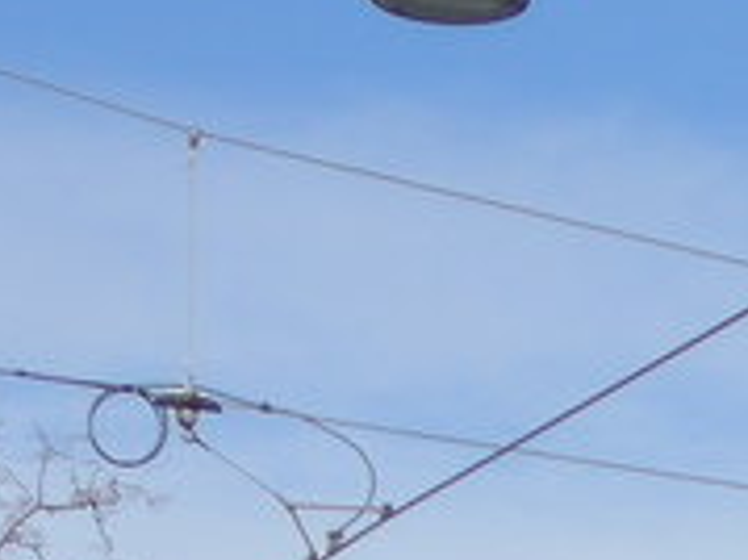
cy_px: 1830
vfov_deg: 4.6
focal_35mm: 308
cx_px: 1492
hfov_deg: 6.3
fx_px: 6651
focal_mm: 9.5
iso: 80
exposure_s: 1/1600
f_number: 3
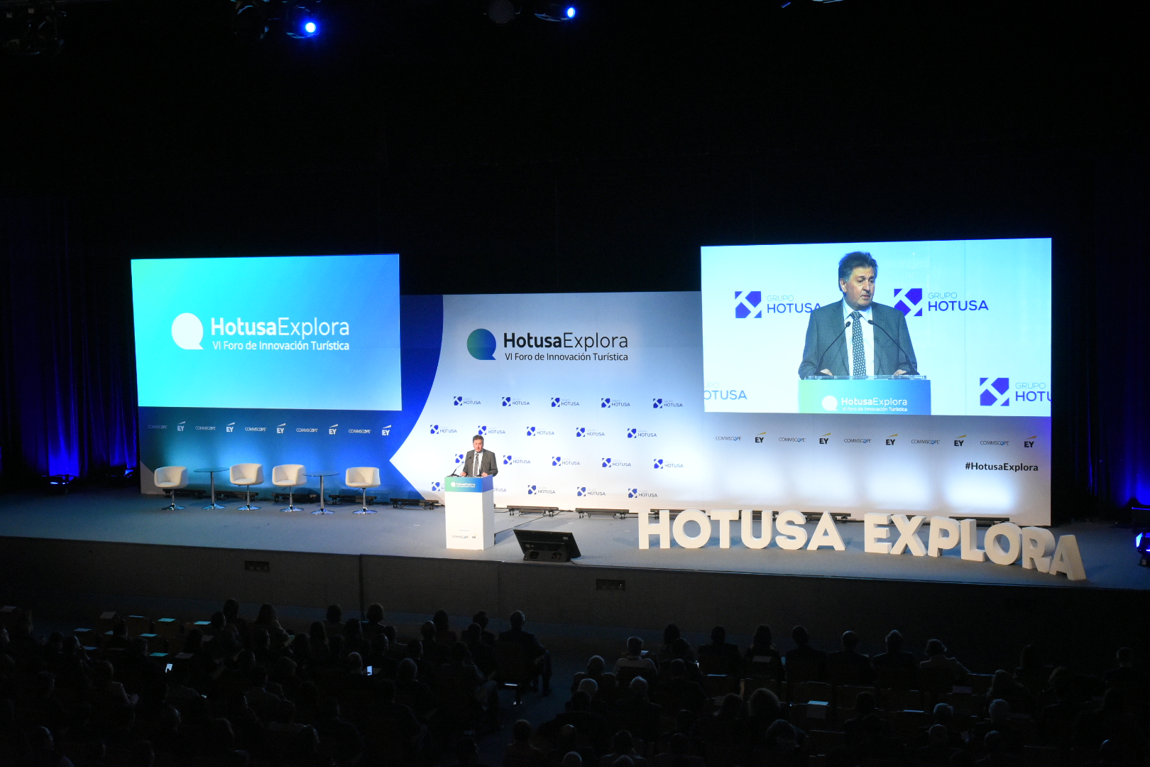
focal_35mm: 50
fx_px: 1597
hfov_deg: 39.6
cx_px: 575
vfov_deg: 27.0
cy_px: 384
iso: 6400
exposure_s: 1/125
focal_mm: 50
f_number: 11
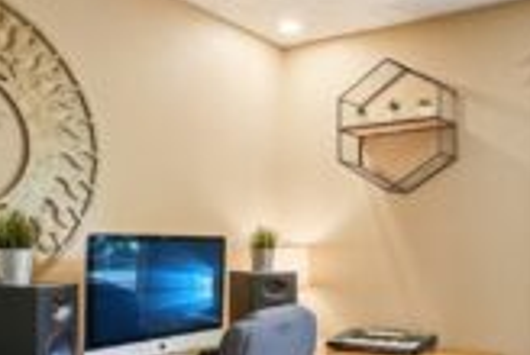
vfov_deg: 33.9
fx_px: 575
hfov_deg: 48.3
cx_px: 368
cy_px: 250
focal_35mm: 39
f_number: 8
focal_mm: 16
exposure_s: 1/6
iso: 400
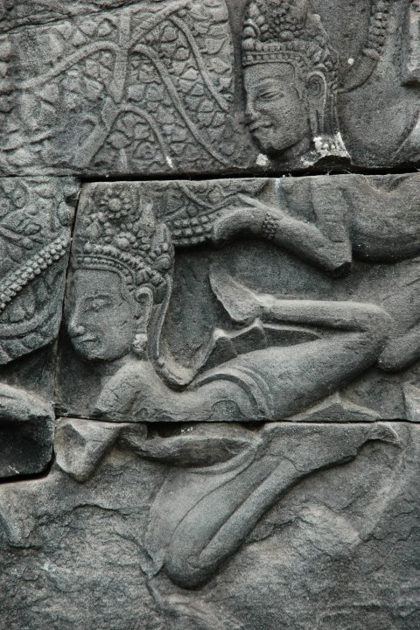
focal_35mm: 105
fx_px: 1837
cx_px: 210
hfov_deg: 13.0
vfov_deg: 19.5
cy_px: 315
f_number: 5
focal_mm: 70
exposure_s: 1/100
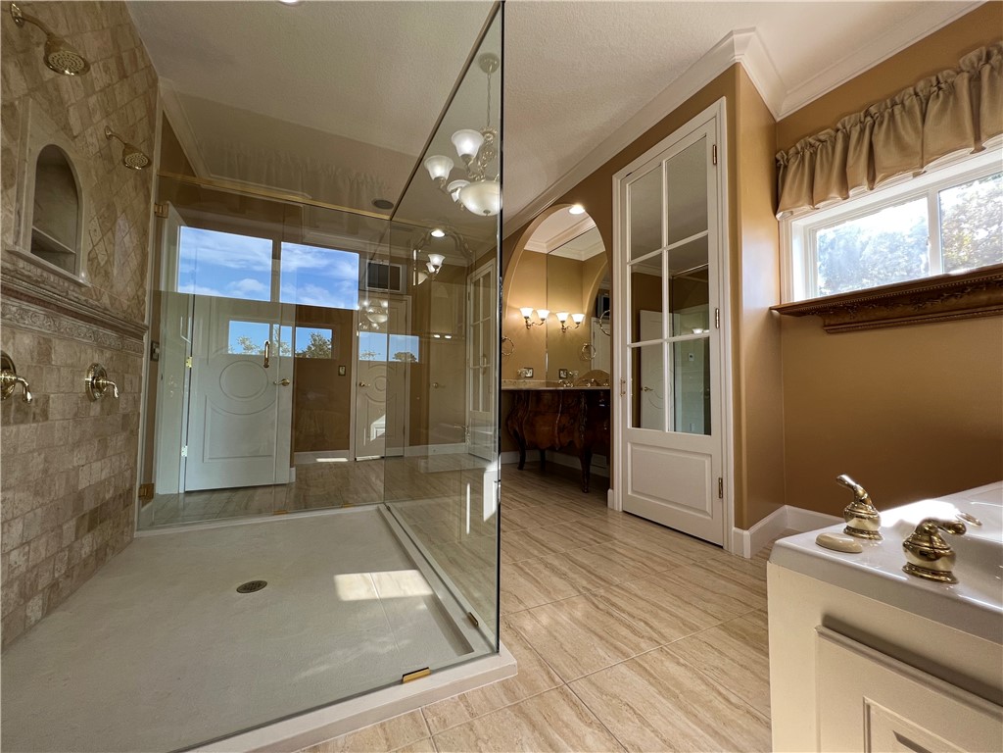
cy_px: 376
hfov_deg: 106.2
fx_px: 377
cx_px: 502
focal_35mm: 13
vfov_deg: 89.9
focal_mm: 1.57
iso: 64
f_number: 1.8
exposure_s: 1/120
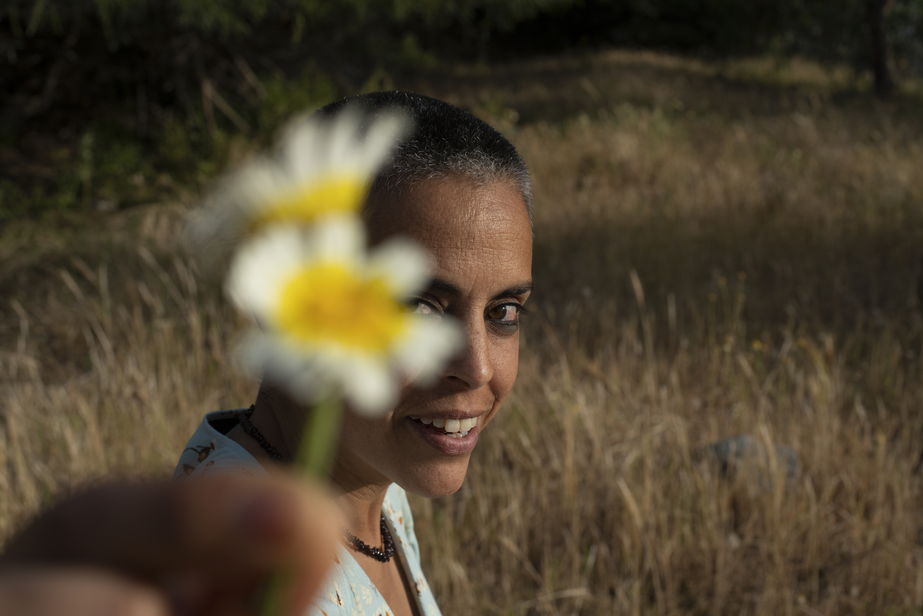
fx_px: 1282
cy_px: 308
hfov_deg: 39.6
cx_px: 462
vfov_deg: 27.0
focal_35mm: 50
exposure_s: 1/640
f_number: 8
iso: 250
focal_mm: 50
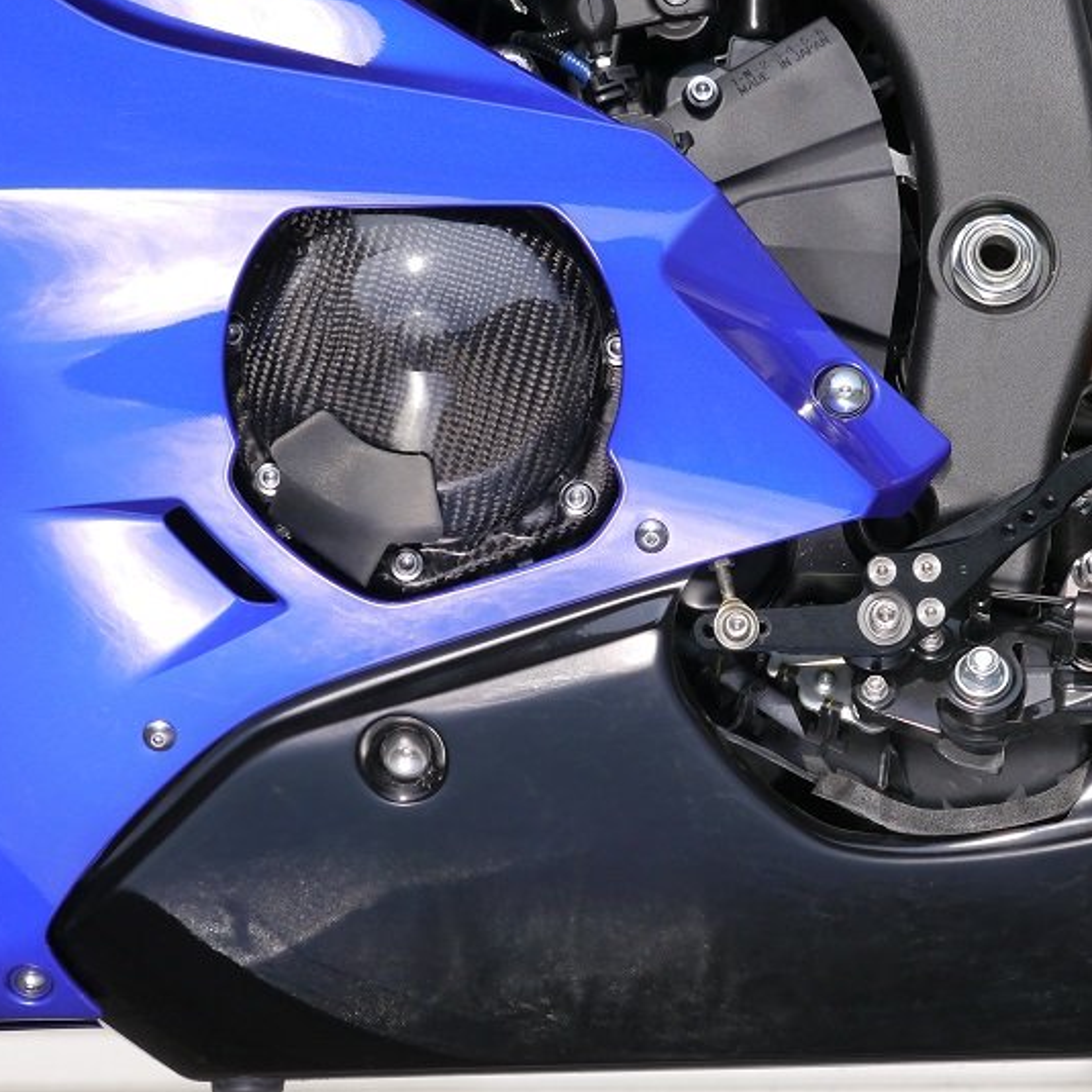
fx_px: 5532
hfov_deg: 11.3
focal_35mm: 155
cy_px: 606
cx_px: 793
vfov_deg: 11.3
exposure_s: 1/500
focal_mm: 51
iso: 160
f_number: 7.1
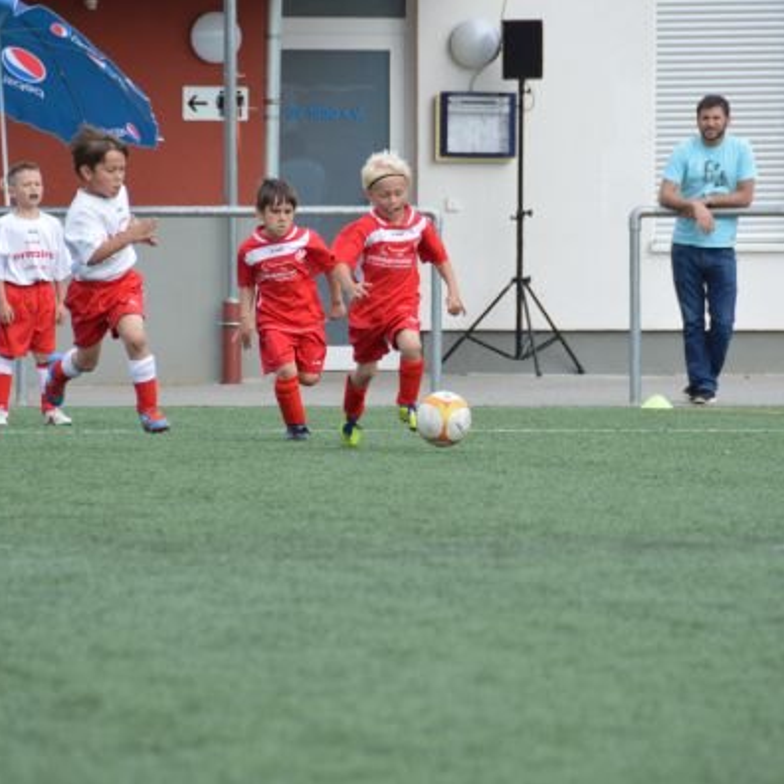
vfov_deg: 4.5
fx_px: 9891
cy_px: 391
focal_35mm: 386
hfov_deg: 4.5
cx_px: 412
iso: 400
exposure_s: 1/800
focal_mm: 200
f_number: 5.6
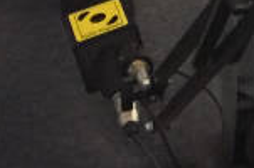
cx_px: 558
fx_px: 1443
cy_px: -207
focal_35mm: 205
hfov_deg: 9.2
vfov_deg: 6.4
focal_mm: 4.15
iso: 400
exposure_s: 1/17
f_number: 2.2
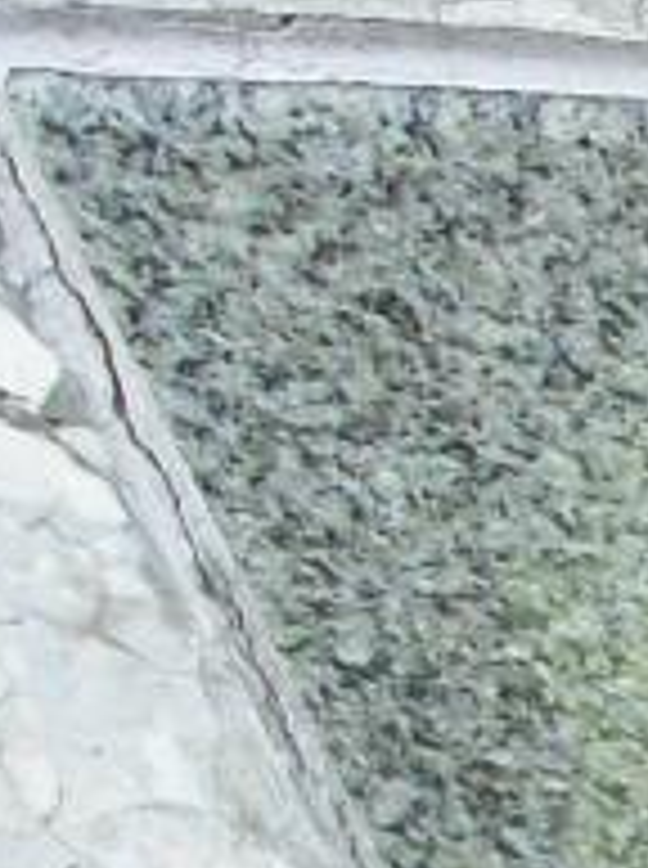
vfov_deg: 8.0
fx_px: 6161
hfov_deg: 5.6
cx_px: 2061
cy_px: 1057
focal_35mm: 246
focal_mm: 6.2
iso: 80
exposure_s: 1/117
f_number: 2.8
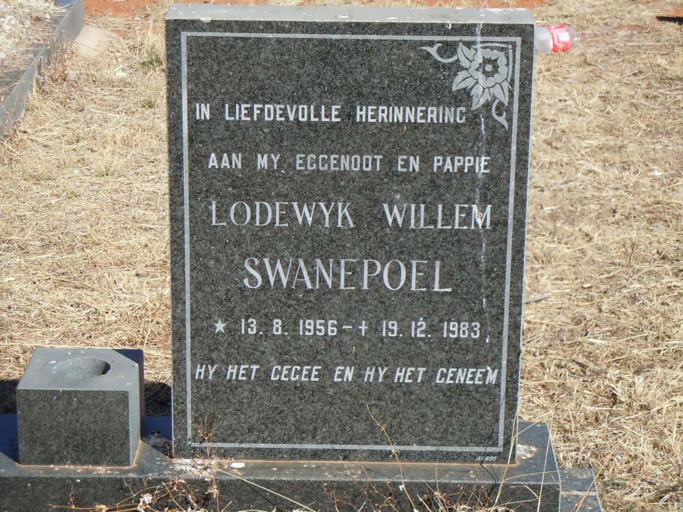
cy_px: 256
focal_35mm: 102
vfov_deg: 14.5
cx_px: 342
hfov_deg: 19.3
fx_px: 2013
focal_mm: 18.3
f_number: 4.5
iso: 200
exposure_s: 1/1000
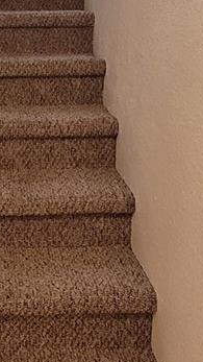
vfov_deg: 40.7
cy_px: 85
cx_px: 10
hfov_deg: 23.6
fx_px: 469
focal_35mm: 49
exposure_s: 1/60
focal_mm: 1.74
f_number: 2.2
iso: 400
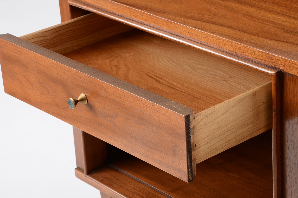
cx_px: 154
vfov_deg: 11.7
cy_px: 94
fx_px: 967
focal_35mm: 117
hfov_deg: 17.5
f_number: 10
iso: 200
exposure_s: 1/125
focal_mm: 70
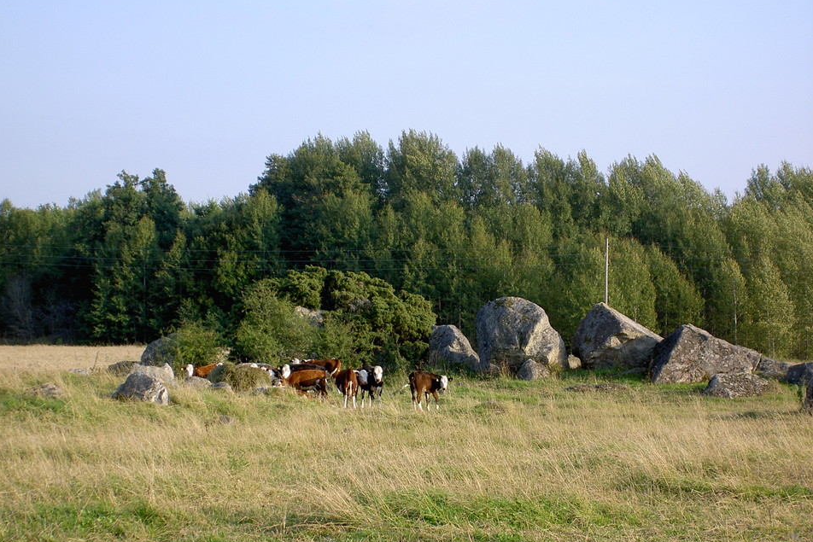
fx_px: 2417
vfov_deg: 12.8
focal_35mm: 107
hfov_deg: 19.1
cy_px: 299
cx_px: 408
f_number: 4.9
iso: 50
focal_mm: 16.8
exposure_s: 1/125
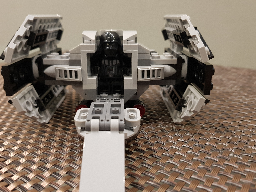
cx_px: 124
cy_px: 98
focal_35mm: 30
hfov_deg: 59.9
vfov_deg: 46.8
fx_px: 222
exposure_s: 1/11
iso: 250
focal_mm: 4.2
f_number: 1.7
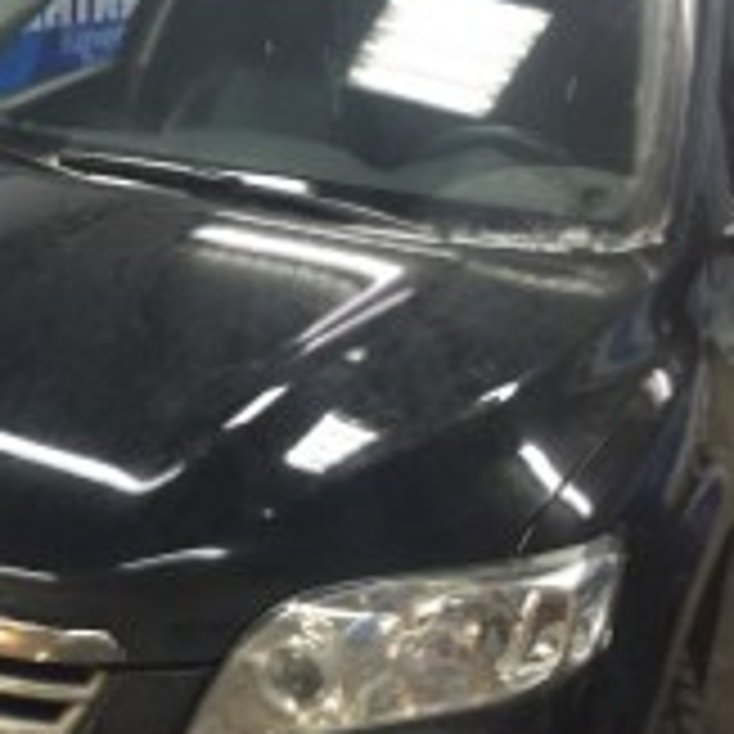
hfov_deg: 26.4
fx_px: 1511
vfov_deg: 27.3
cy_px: 392
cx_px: 72
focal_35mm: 63
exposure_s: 1/33
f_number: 2.2
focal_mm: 4.15
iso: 250
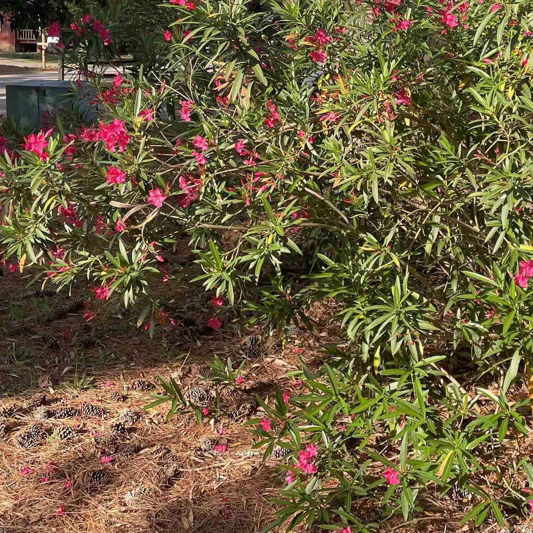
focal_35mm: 52
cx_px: 362
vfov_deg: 32.4
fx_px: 906
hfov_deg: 32.5
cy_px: 156
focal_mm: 4.2
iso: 32
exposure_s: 1/606
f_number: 1.6
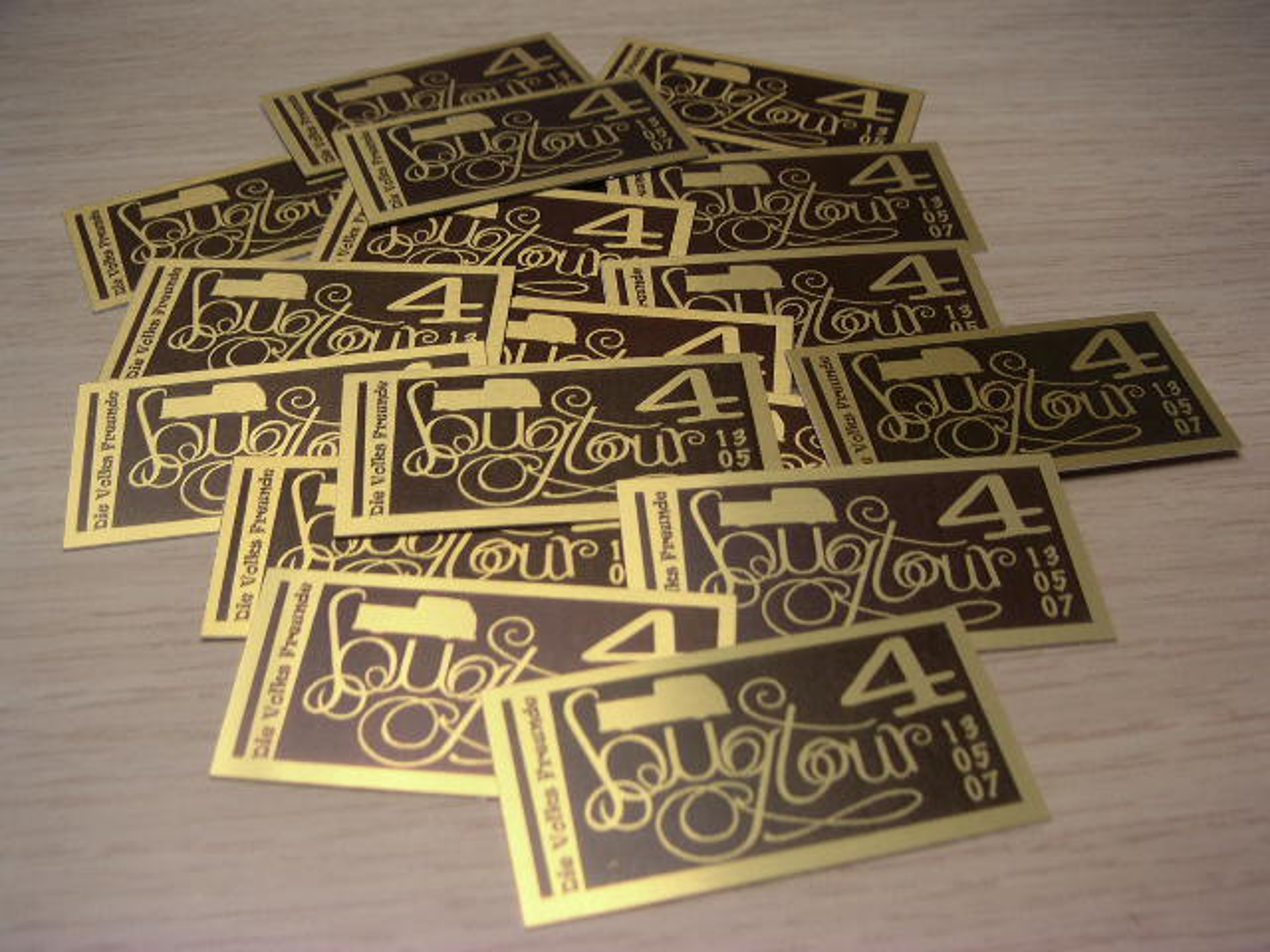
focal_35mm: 38
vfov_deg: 37.7
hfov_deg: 49.0
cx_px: 635
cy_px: 476
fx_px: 1394
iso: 50
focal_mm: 6
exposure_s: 1/50
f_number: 2.8
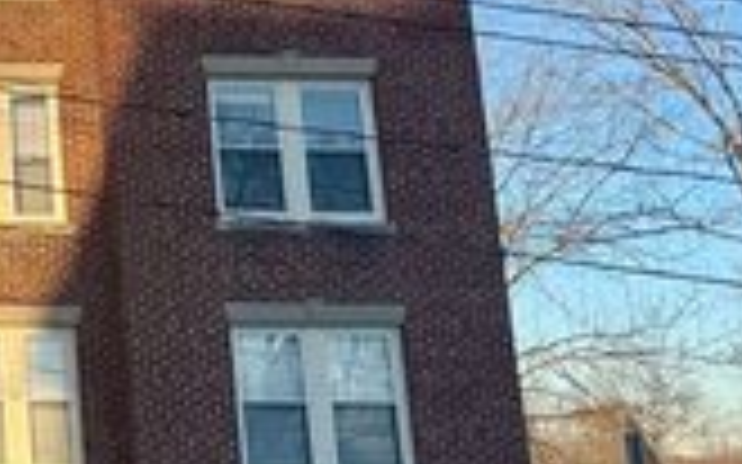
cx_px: -319
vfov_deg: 16.7
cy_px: 61
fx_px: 1557
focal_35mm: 77
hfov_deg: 22.7
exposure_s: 1/1678
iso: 80
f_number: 1.78
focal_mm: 6.76
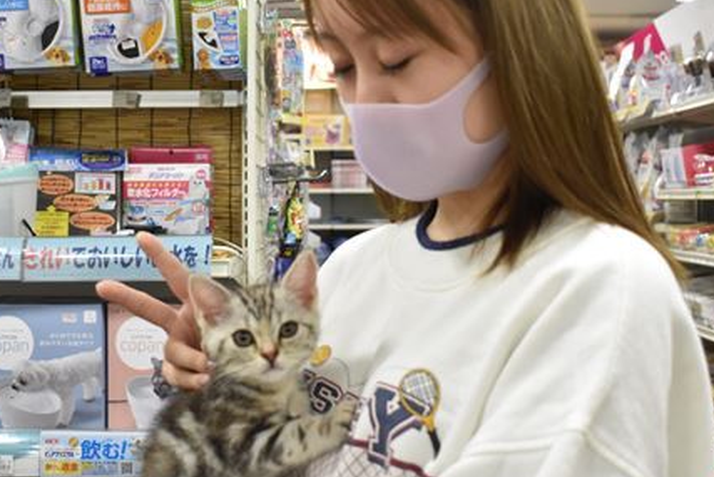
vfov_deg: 23.0
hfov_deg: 33.9
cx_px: 343
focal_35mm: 59
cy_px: 184
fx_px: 1170
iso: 1600
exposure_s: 1/100
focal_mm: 28
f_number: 5
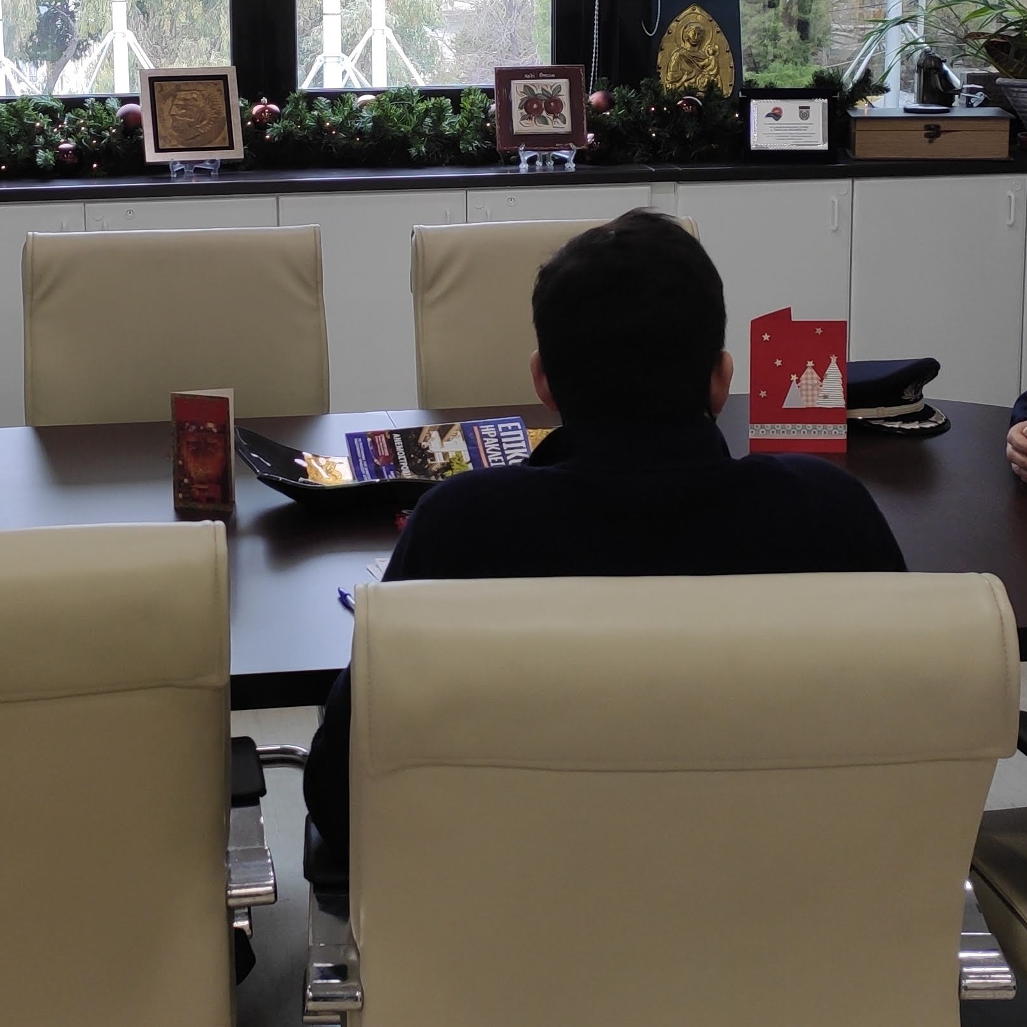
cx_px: 331
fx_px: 1846
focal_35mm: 55
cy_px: 233
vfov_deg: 30.5
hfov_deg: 30.8
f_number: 1.79
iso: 182
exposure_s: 1/100
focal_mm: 4.74
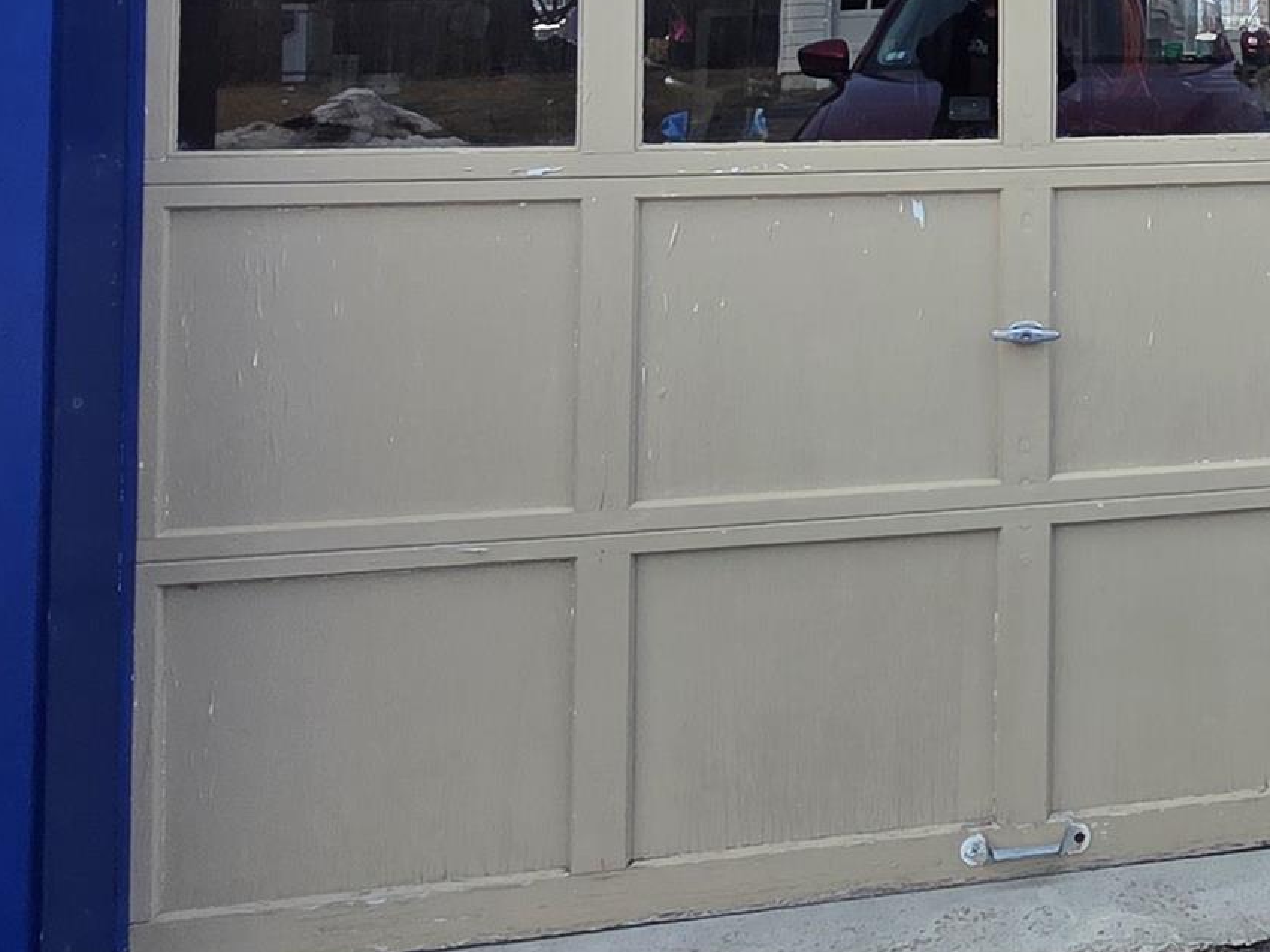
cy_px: -63
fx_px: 1724
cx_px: 1475
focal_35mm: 47
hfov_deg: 33.8
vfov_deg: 28.4
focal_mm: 2.2
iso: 40
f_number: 1.9
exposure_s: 1/1157
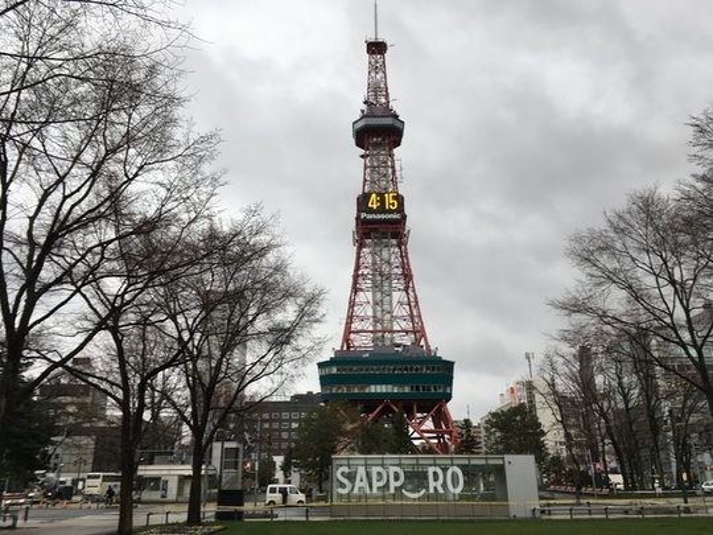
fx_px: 597
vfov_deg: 48.2
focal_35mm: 29
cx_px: 356
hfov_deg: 61.7
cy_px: 268
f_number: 2.2
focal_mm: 4.15
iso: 32
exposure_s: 1/120
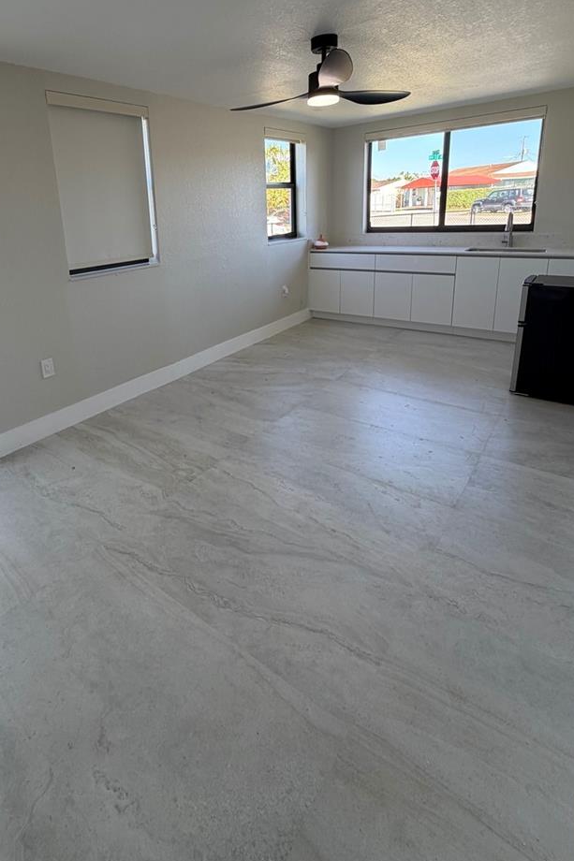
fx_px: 455
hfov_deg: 63.5
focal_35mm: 19
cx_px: 212
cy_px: 321
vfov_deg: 85.2
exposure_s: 1/120
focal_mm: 2.22
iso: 100
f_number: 2.2
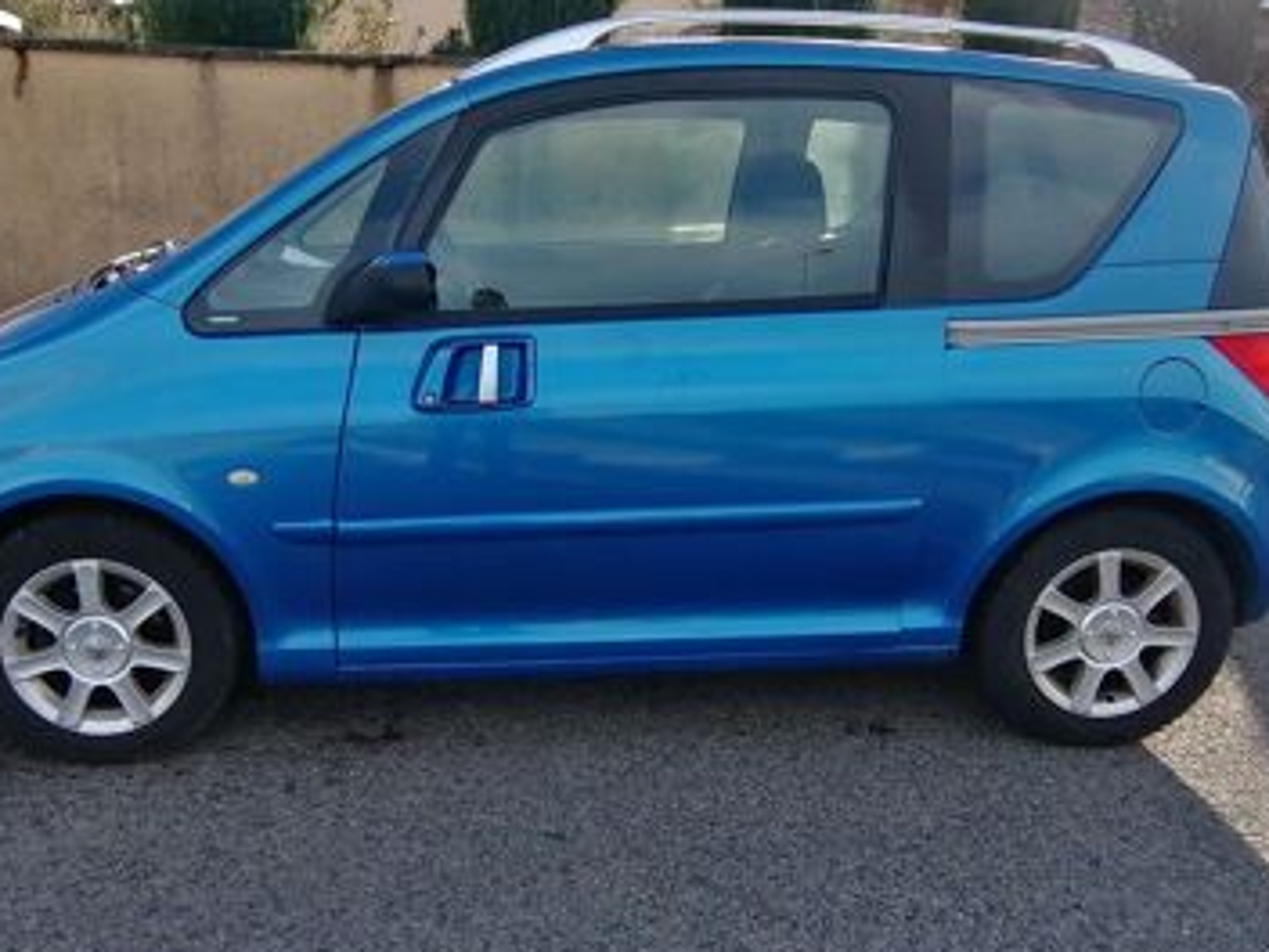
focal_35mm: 30
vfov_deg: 46.8
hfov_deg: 59.7
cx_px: 537
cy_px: 440
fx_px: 1100
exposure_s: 1/297
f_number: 2.4
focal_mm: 1.78
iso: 50
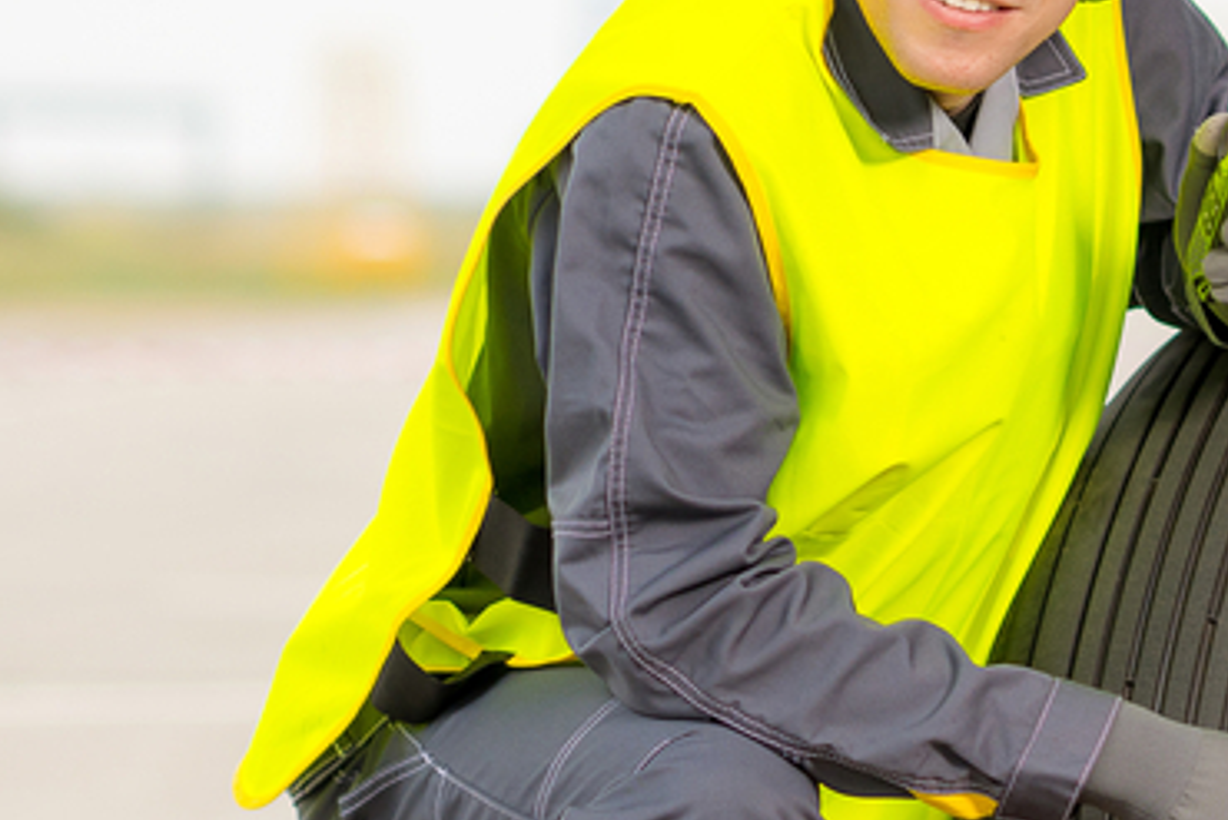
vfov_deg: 4.0
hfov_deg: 6.0
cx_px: 1069
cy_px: 642
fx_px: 11750
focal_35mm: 344
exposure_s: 1/800
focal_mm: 85
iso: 100
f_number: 2.5
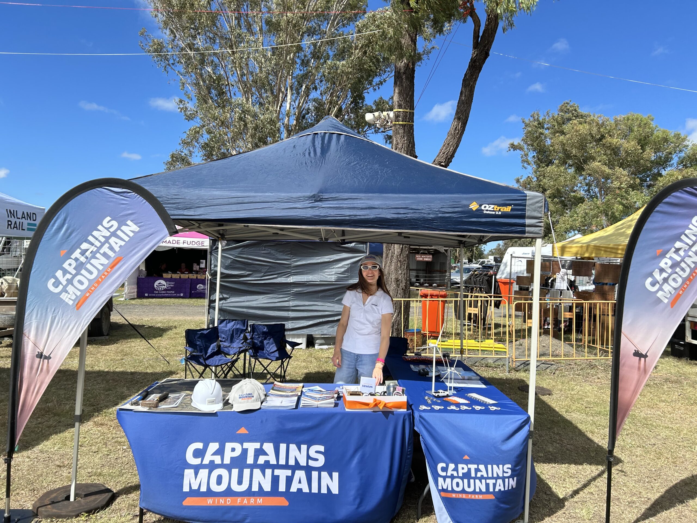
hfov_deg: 67.3
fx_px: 524
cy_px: 262
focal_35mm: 26
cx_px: 348
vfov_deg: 53.1
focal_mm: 5.7
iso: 50
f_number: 1.5
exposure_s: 1/4274
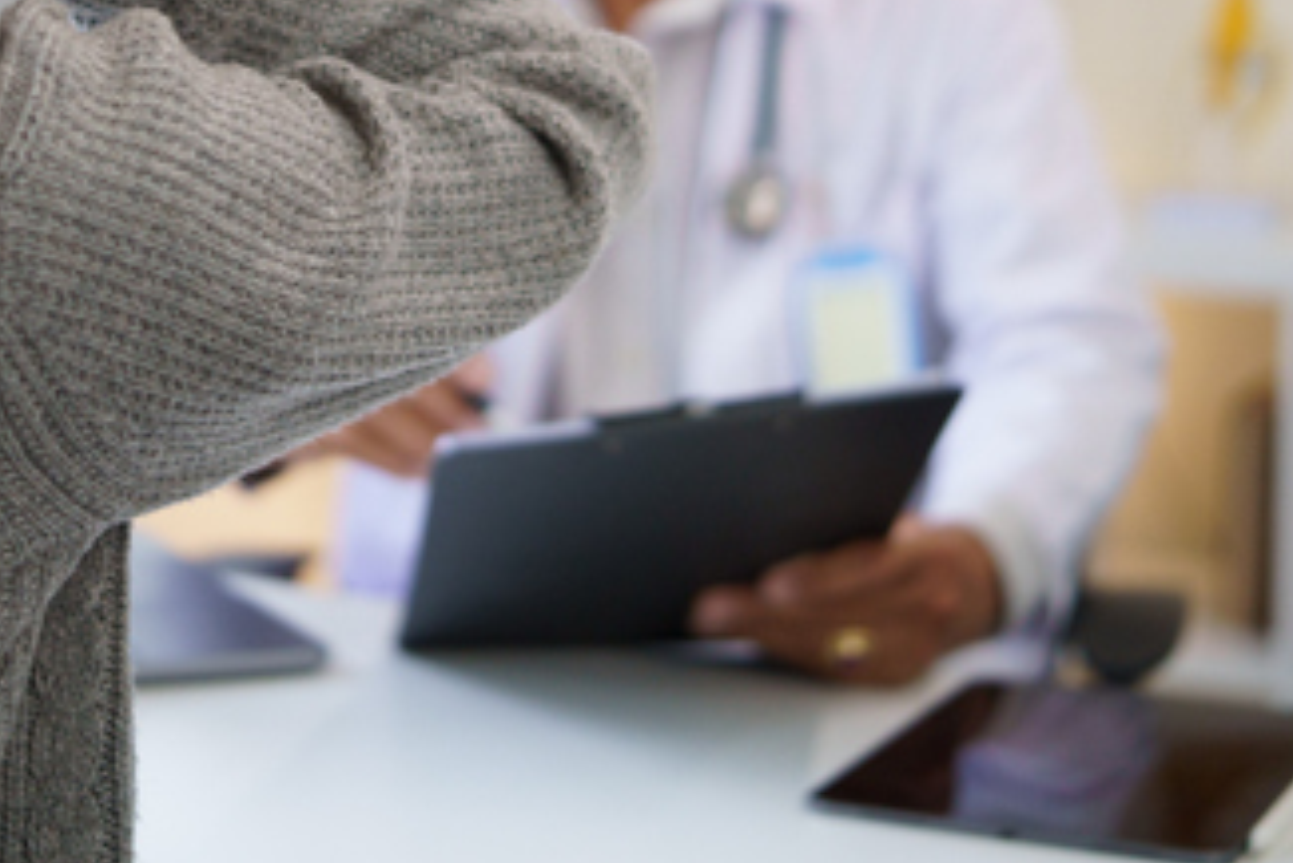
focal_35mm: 90
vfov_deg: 14.9
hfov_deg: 22.5
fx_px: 3238
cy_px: -18
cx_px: 438
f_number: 1.2
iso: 200
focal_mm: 27
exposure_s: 1/500
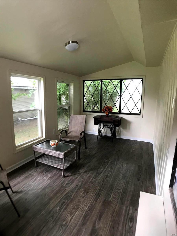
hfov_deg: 49.7
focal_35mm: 28
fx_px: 191
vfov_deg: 63.4
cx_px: 88
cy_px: 118
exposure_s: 1/30
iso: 40
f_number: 1.8
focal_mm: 3.99
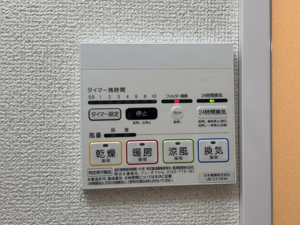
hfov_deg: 36.8
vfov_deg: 28.0
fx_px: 451
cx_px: 150
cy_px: 112
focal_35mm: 52
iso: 64
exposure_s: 1/60
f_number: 1.6
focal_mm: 5.96
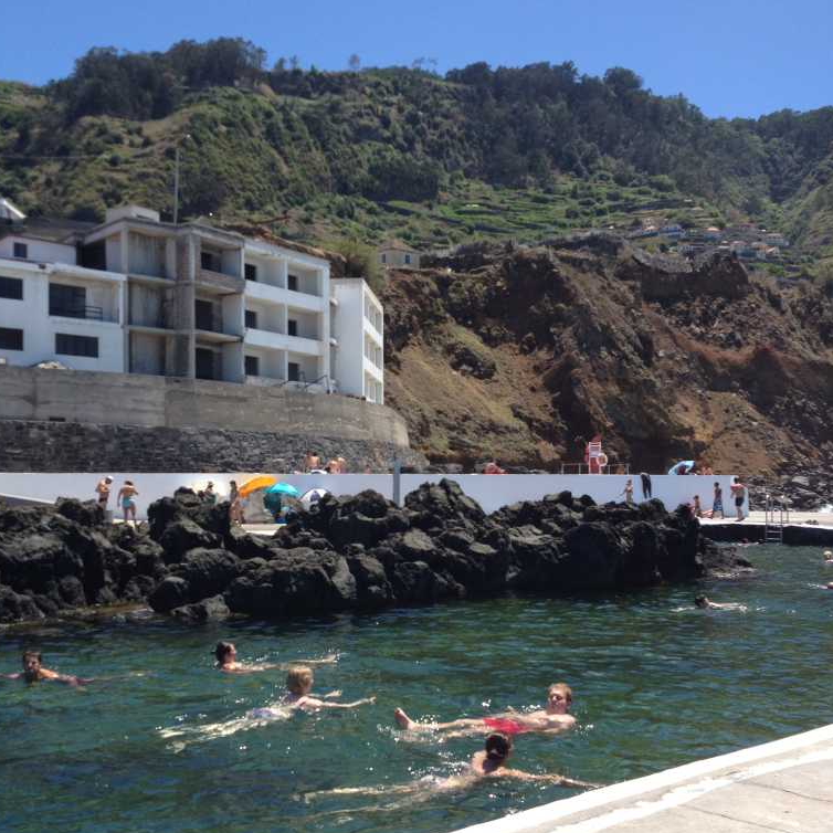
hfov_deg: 40.0
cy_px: 475
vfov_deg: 39.9
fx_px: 1143
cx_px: 412
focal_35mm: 42
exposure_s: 1/1227
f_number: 2.4
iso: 64
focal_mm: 4.28
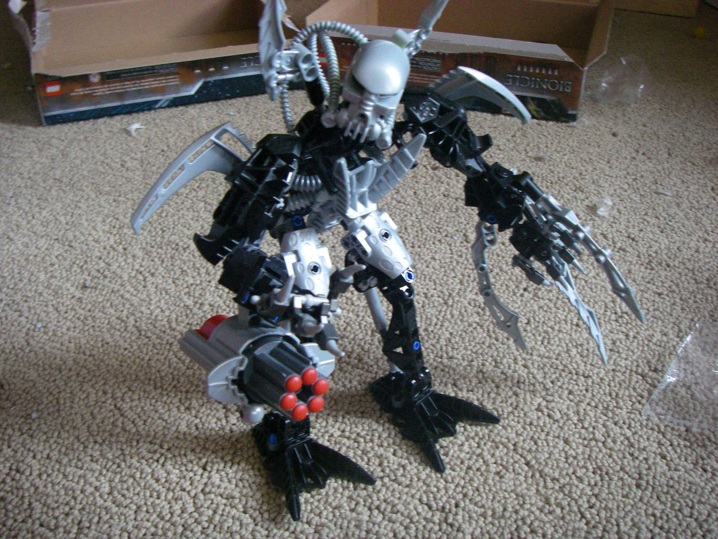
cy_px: 270
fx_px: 788
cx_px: 359
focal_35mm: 38
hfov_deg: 49.0
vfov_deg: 37.7
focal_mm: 6.3
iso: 400
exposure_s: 1/25
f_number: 3.3
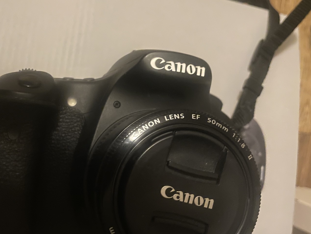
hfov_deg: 45.4
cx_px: 118
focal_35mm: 41
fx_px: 368
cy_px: 120
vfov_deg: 35.1
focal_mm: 4.2
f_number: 1.6
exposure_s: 1/10
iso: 400
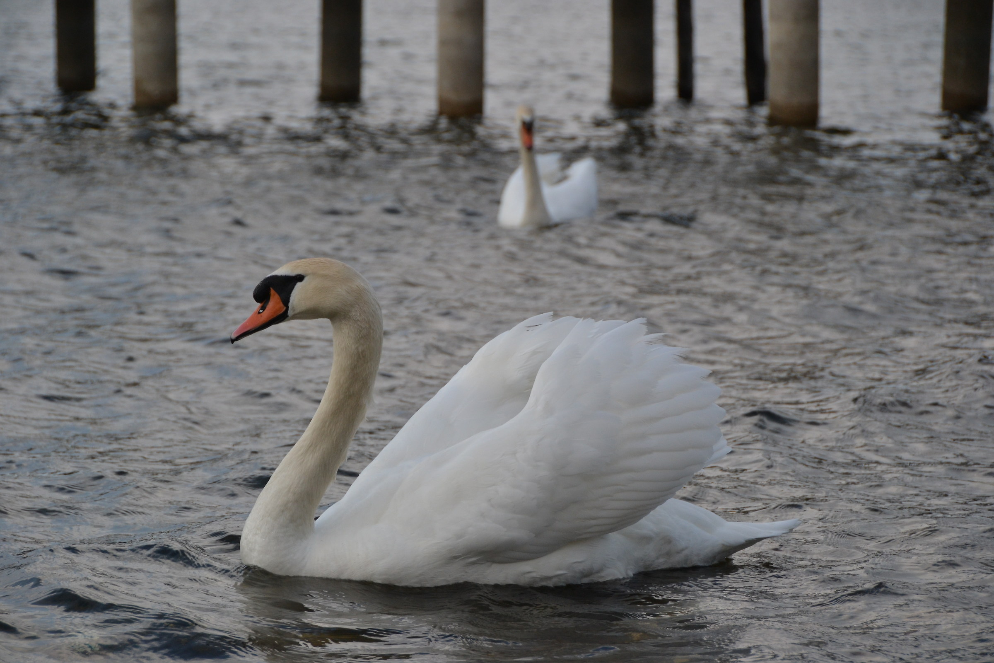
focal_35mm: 142
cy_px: 332
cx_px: 497
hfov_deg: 14.4
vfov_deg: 9.6
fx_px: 3934
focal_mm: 95
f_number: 5.3
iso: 450
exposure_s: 1/2000
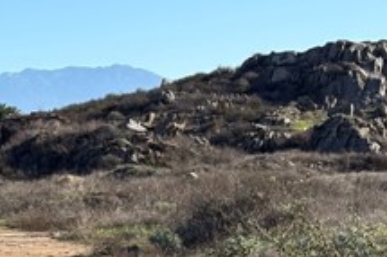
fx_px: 1729
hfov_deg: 12.4
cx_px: -86
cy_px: 374
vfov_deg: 8.3
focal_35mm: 161
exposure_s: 1/2212
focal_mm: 5.96
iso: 32
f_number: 1.6
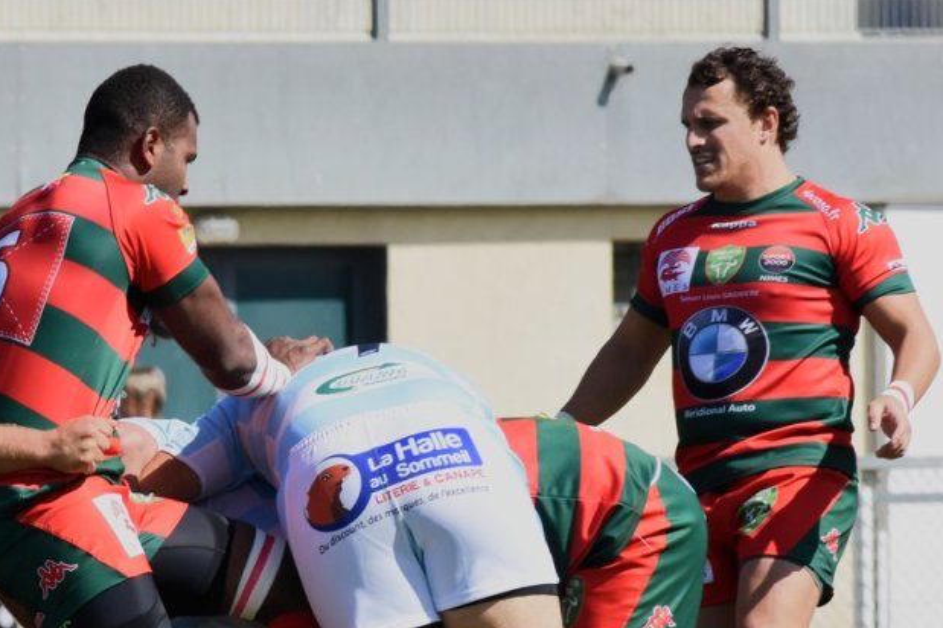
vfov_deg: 1.8
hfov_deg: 2.8
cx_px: 165
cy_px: 489
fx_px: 19504
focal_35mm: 745
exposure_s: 1/1250
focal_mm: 300
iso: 800
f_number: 11
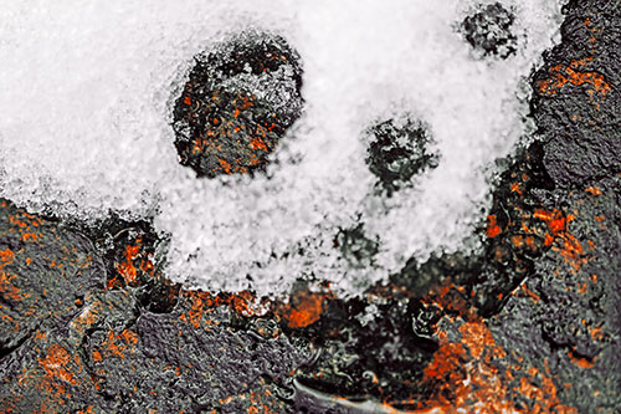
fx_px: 3621
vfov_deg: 6.5
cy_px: 207
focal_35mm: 210
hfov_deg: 9.8
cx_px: 310
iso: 720
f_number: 6.7
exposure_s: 1/250
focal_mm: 210
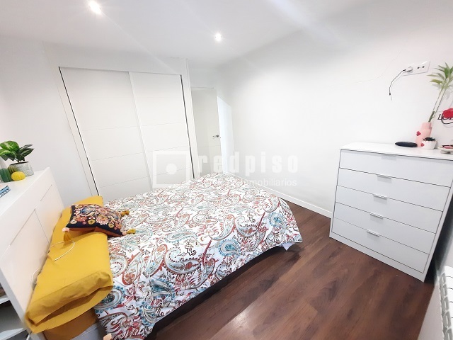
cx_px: 226
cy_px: 170
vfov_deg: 89.9
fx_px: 170
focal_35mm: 13
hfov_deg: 106.2
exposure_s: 1/25
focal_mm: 1.74
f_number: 2.2
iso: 250
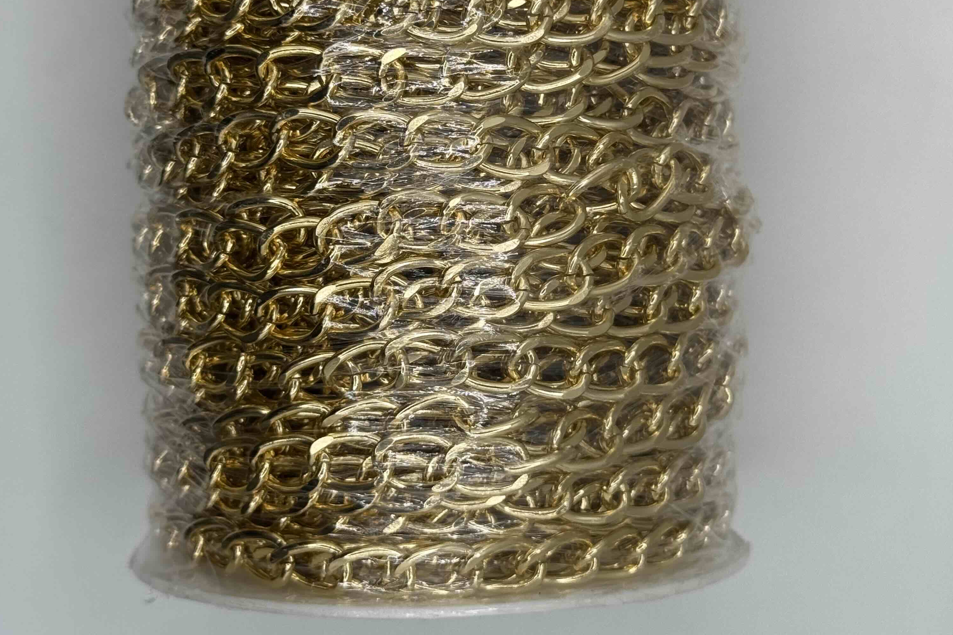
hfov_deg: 30.1
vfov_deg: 20.3
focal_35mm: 67
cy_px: 224
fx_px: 1774
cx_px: 477
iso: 100
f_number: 1.78
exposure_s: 1/1011
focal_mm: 6.76
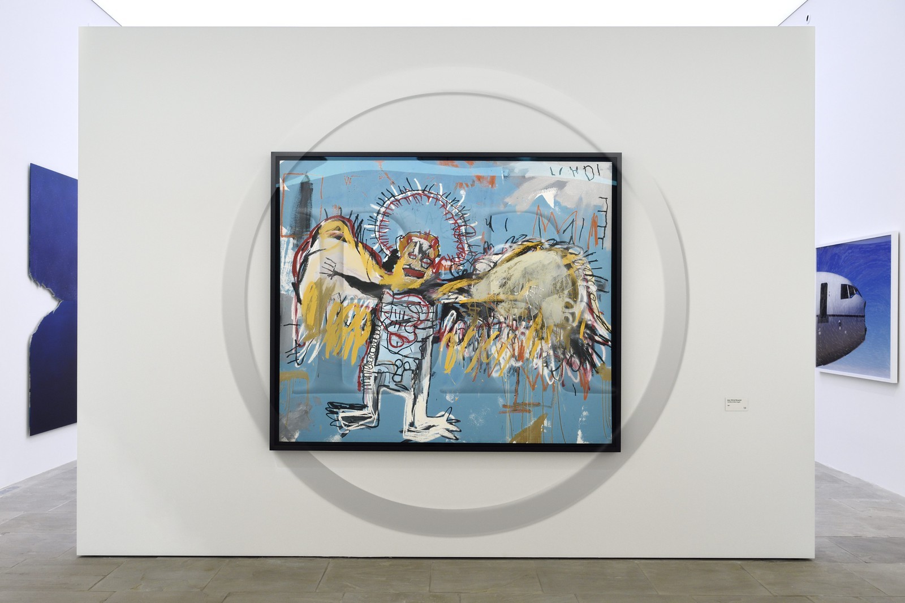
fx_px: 854
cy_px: 302
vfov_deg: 38.9
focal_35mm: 34
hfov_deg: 55.8
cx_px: 452
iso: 800
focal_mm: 34
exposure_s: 1/30
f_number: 8
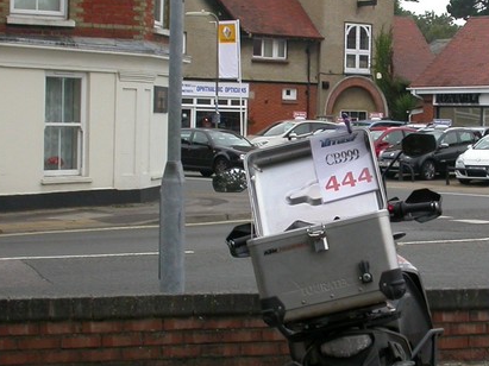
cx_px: 406
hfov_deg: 25.8
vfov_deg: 19.8
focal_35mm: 74
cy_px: 125
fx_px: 1045
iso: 100
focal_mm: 7.85
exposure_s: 1/125
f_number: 4.7
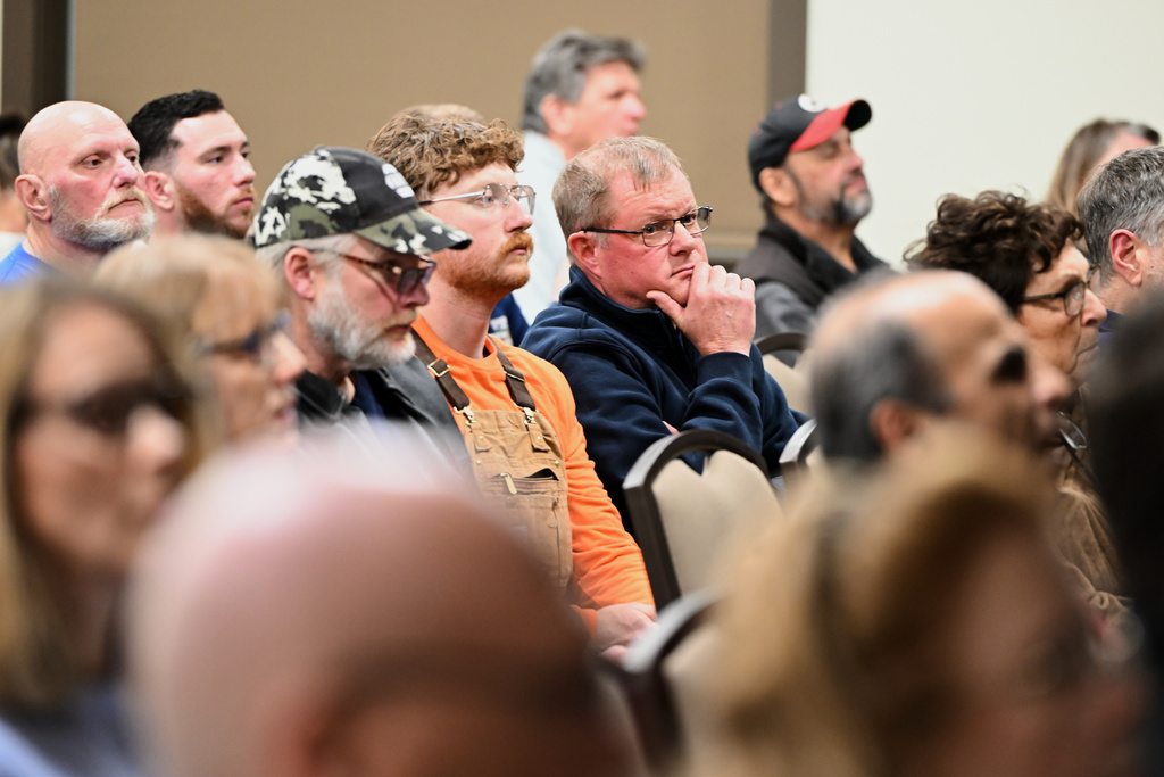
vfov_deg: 6.9
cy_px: 388
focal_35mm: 200
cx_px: 582
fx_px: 6467
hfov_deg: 10.3
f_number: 4
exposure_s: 1/100
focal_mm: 200
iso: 4000
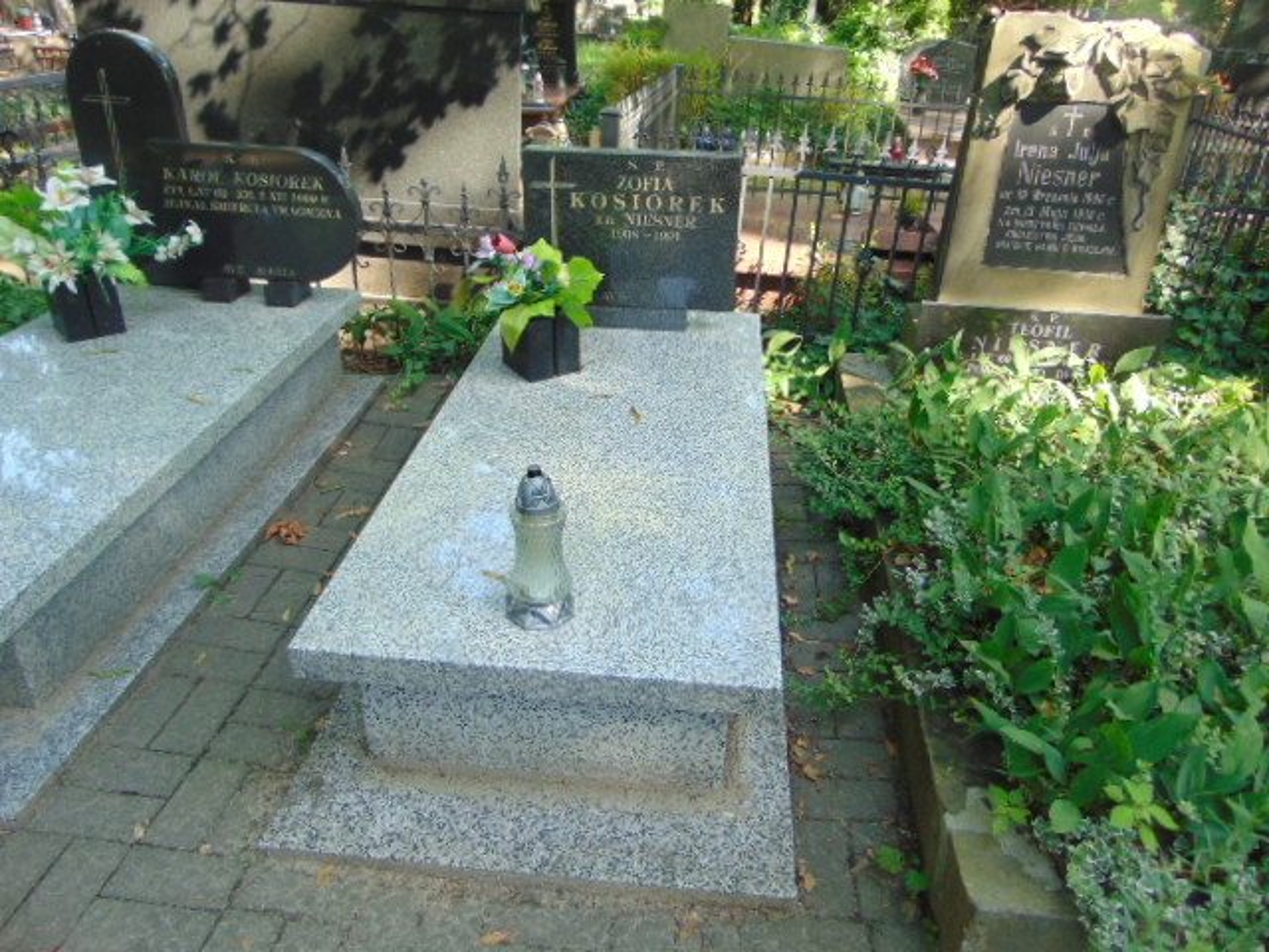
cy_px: 476
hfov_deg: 69.4
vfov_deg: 54.9
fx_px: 916
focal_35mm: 25
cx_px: 634
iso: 80
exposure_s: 1/60
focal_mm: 4.5
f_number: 3
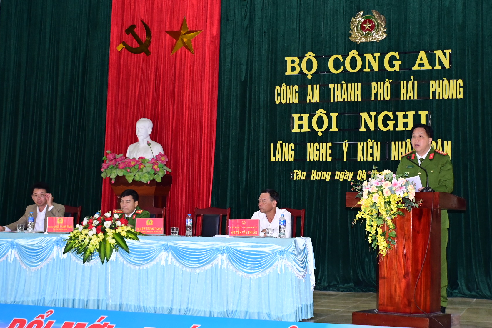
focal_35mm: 60
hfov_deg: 33.4
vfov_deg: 22.6
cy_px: 152
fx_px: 820
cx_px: 270
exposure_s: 1/200
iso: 2000
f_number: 4.2
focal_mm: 34
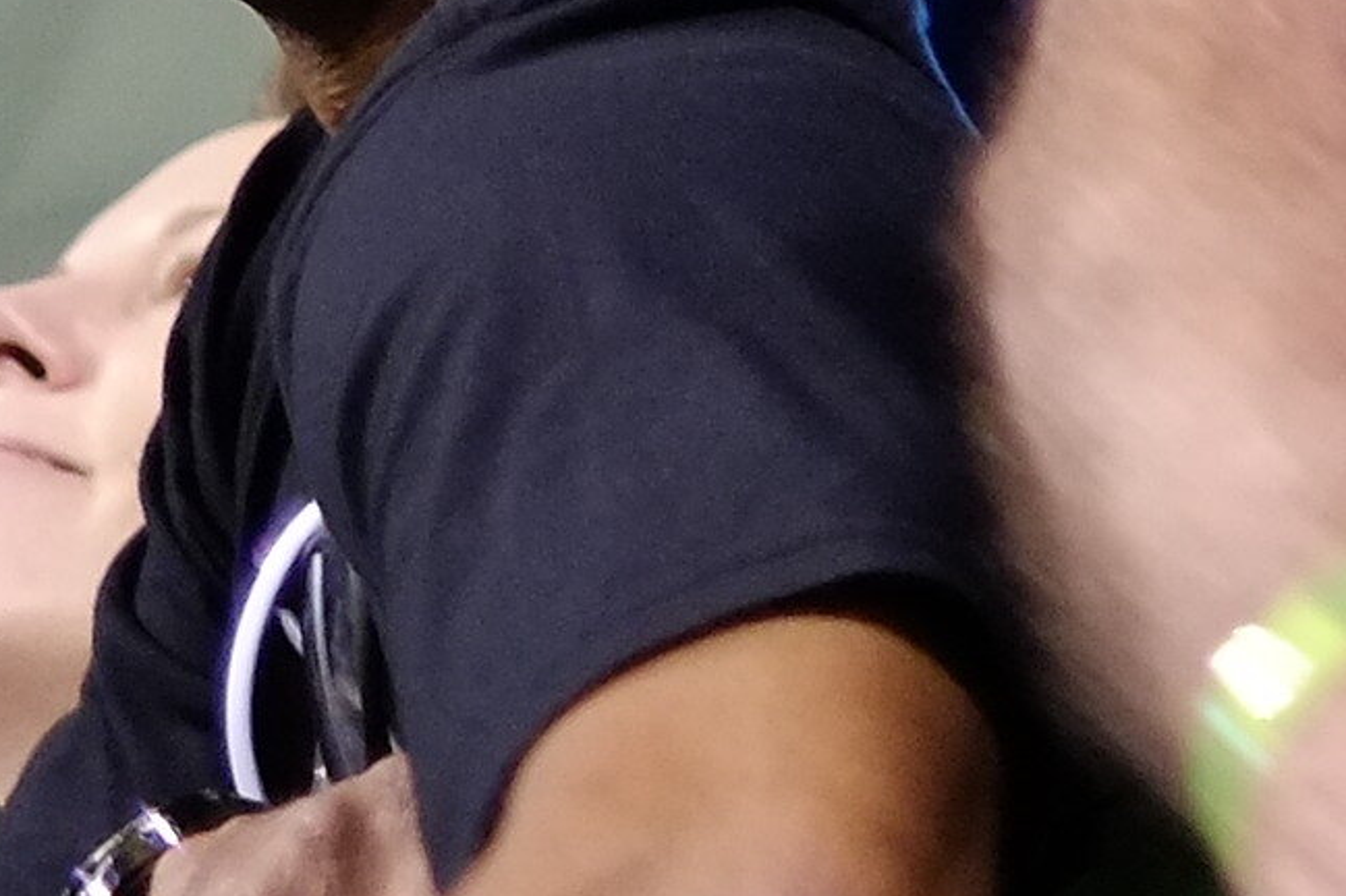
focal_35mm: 400
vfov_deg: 3.4
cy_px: -1406
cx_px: 2673
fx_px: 14947
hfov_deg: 5.1
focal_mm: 35
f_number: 1.4
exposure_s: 1/250
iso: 1000
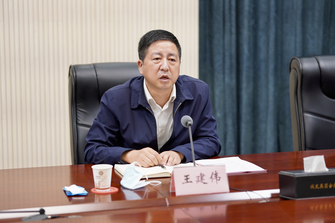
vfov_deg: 16.3
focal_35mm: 84
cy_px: 112
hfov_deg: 24.2
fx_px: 782
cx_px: 168
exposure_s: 1/250
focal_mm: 56
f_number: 1.6
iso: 500
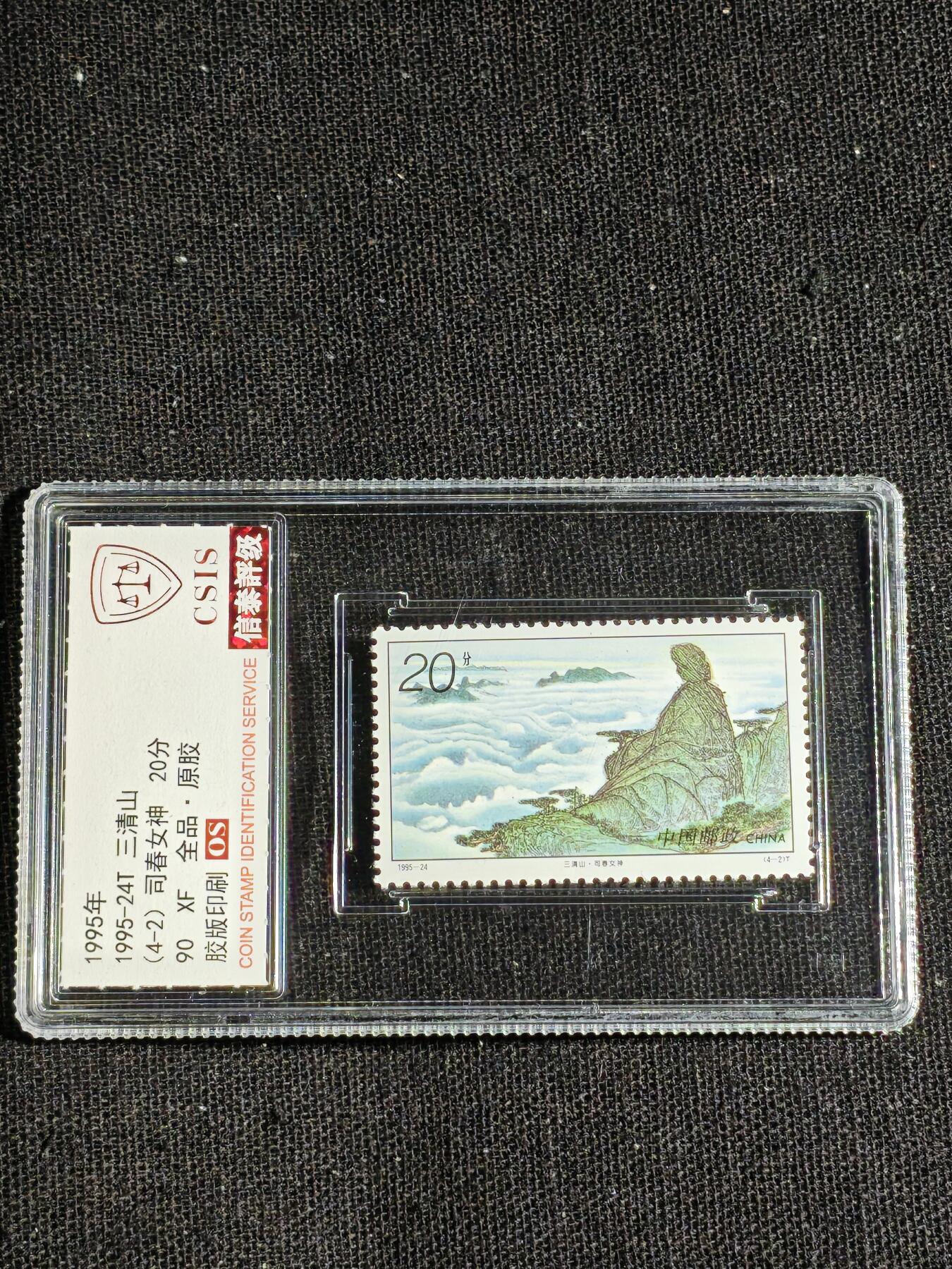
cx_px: 476
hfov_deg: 15.9
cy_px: 634
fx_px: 3410
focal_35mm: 93
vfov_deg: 21.1
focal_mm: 4.94
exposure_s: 1/208
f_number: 1.5
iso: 50
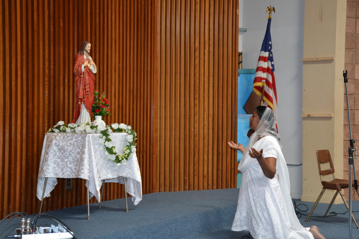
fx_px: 628
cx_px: 180
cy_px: 120
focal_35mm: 63
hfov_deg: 31.9
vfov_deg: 21.6
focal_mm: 42
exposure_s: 1/60
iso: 500
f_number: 4.5
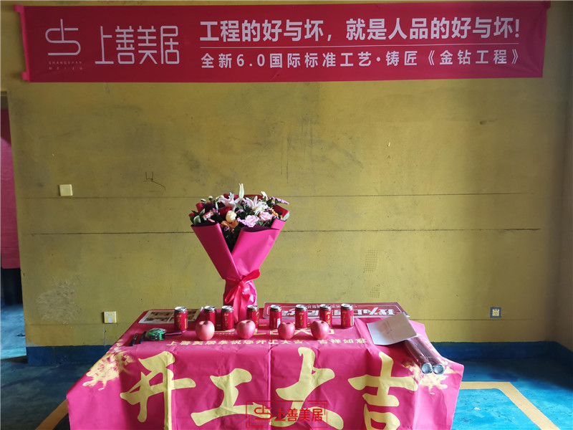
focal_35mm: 26
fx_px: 430
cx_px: 286
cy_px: 215
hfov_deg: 67.3
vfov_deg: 53.1
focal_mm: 4.75
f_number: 1.8
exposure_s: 1/33.3
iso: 400
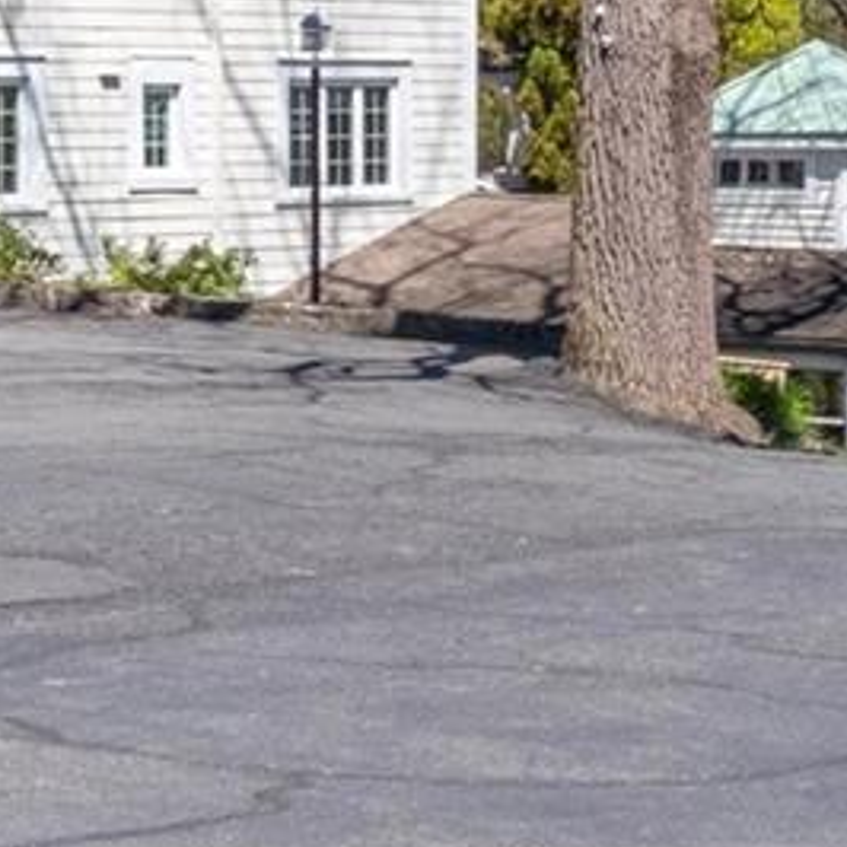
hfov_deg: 12.1
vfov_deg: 12.0
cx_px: 290
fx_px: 3986
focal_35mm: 144
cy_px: 59
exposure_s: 1/400
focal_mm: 14.4
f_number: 9
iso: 500
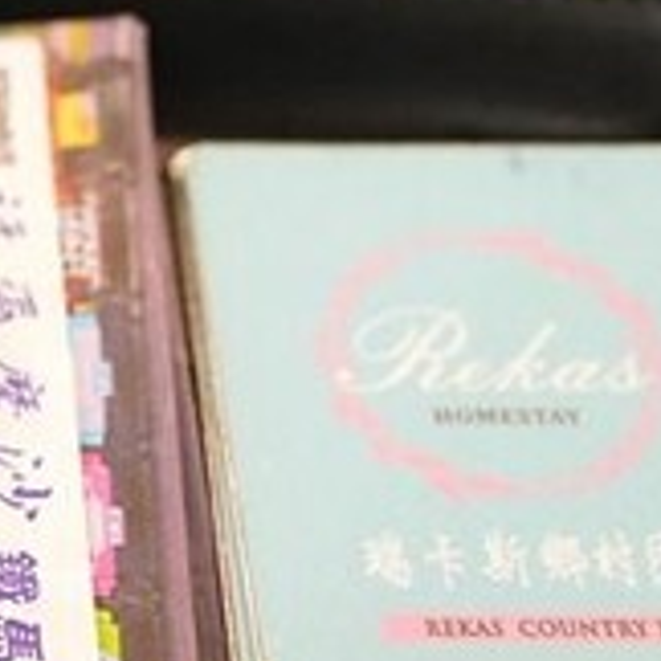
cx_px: -171
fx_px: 2117
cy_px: 310
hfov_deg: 16.8
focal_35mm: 98
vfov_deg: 17.7
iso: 640
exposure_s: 1/30
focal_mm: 22
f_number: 2.8
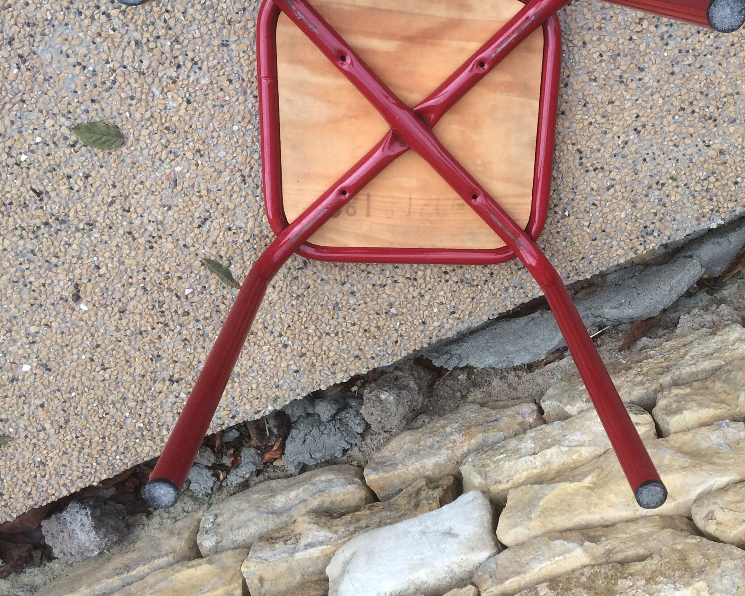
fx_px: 992
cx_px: 475
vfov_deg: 33.4
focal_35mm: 45
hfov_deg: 40.8
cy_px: 328
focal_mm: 4.15
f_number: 2.2
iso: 32
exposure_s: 1/394
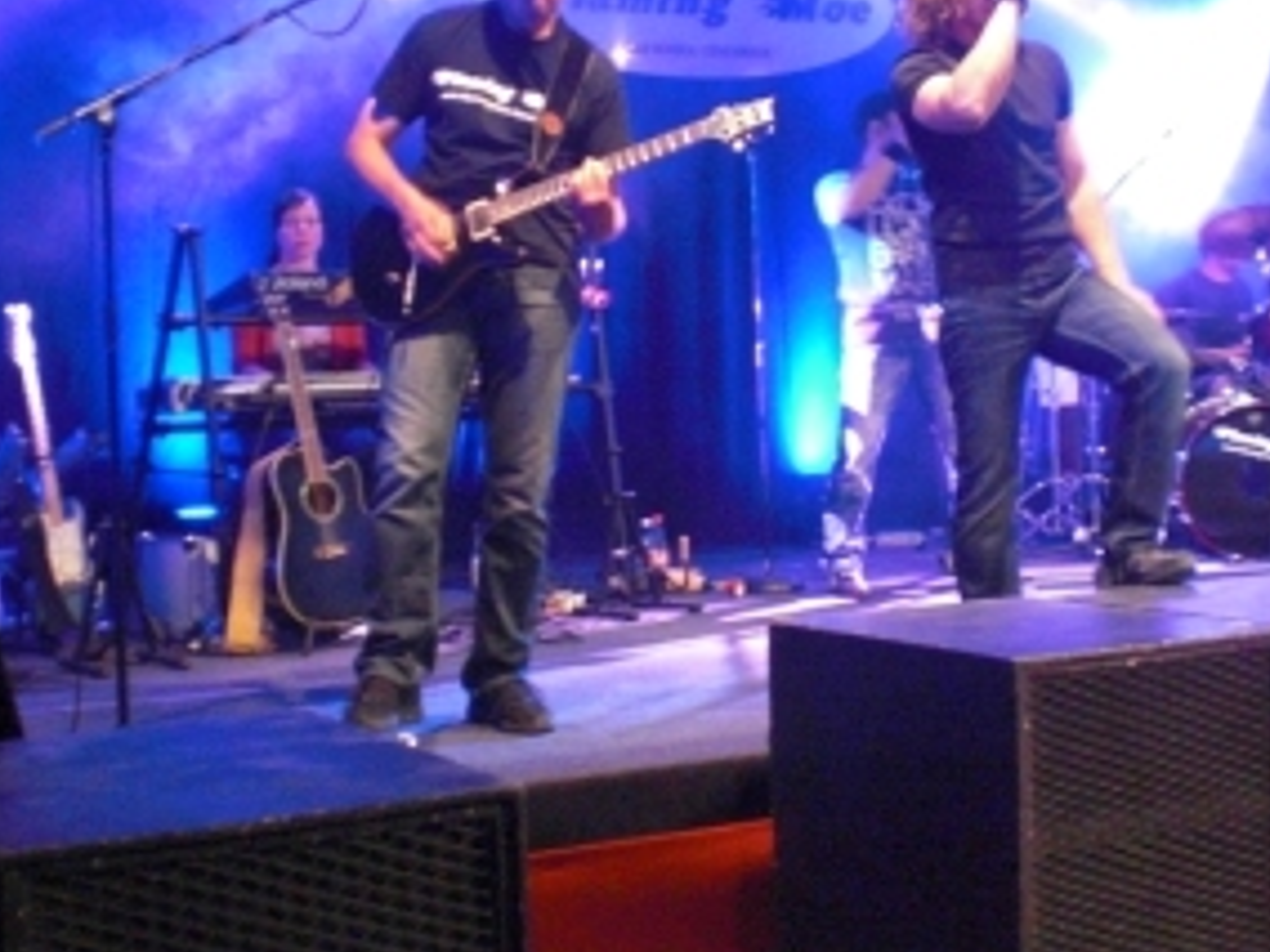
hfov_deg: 32.1
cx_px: 751
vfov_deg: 24.4
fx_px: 2201
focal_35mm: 60
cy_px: 474
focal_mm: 6.3
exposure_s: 1/13
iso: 800
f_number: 3.1
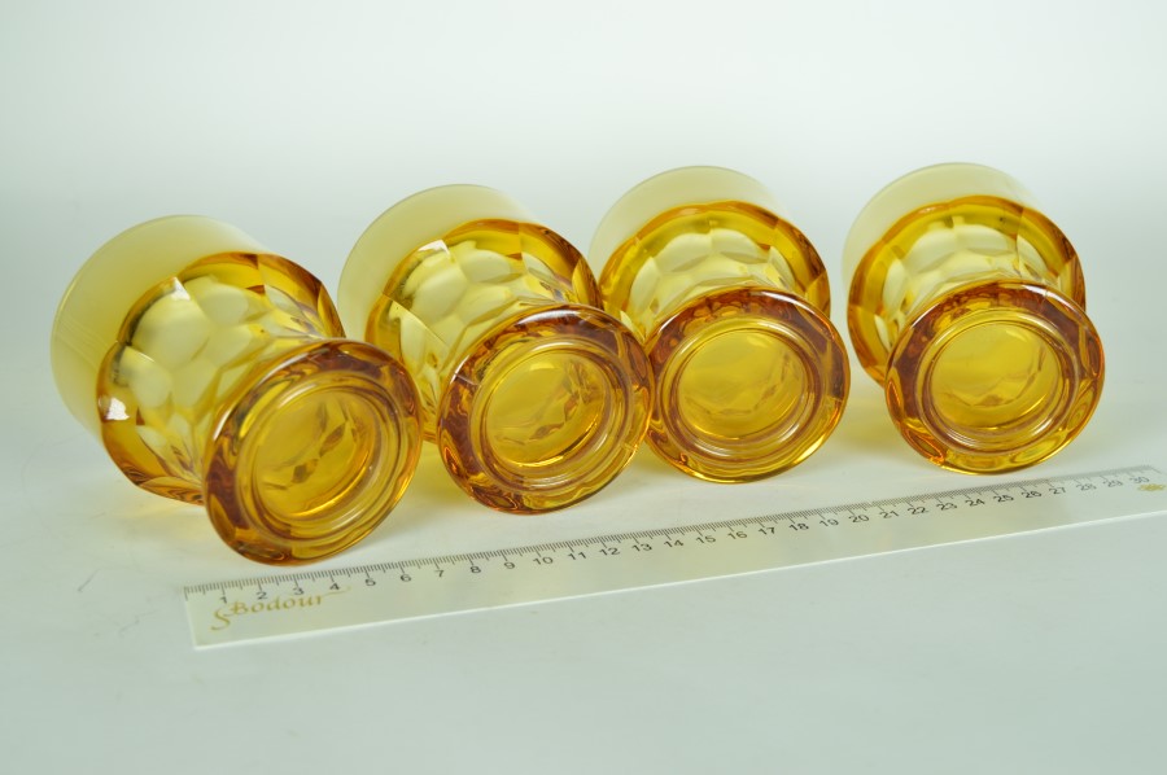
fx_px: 1651
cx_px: 584
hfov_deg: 38.9
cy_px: 388
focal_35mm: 51
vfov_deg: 26.4
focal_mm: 34
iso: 100
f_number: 6.3
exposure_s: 1/125
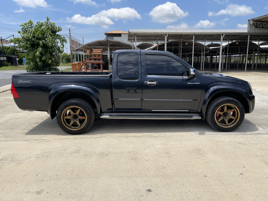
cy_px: 100
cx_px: 134
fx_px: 201
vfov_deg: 53.1
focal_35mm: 26
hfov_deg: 67.3
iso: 32
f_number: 1.6
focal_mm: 5.1
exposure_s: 1/3448
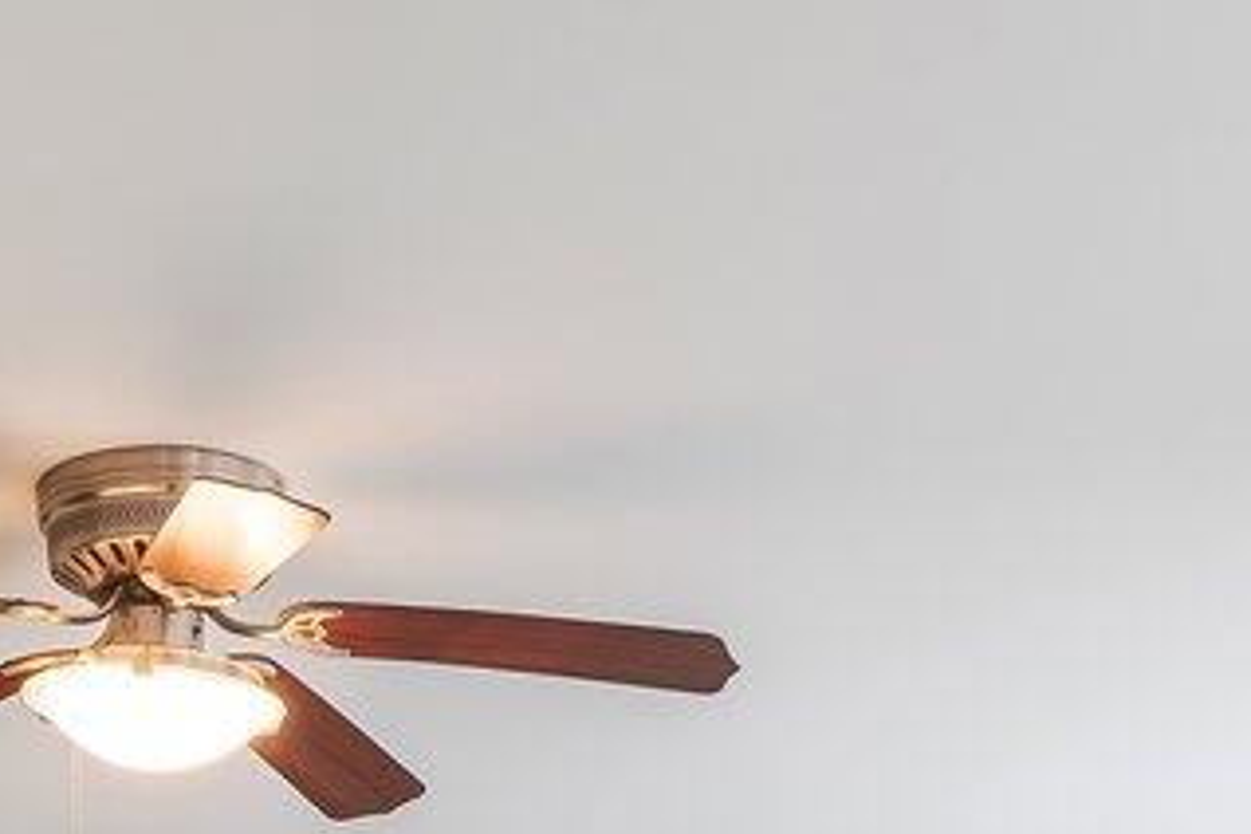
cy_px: 1705
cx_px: 248
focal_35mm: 103
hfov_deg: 19.6
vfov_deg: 11.8
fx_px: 3579
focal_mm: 16
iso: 320
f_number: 8
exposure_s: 1/5
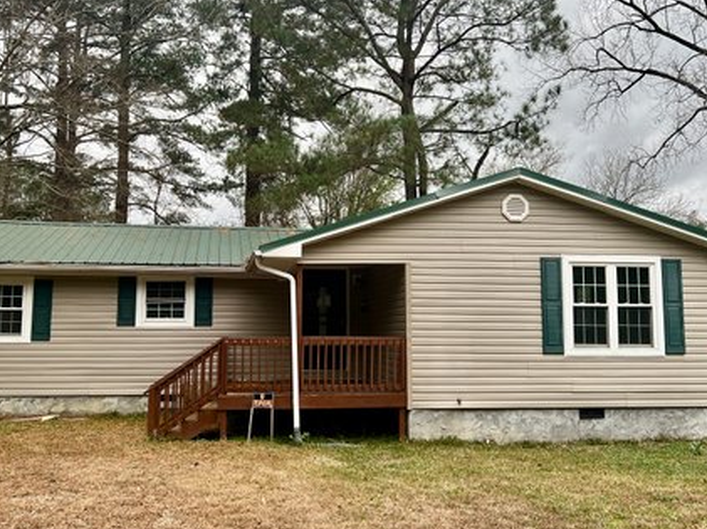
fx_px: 796
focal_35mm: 39
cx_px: 327
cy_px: 248
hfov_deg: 47.9
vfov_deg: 36.8
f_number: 1.5
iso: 50
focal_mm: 5.7
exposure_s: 1/714
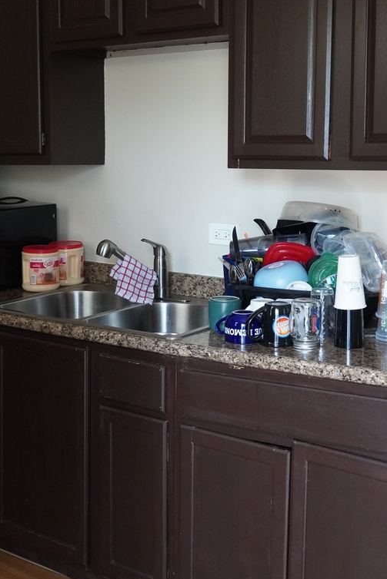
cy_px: 250
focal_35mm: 54
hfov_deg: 25.2
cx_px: 190
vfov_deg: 37.0
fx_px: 866
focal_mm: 25
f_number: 4
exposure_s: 1/160
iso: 2500
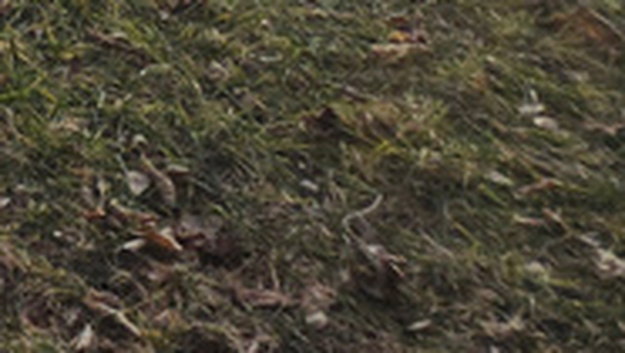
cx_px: -1005
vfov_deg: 7.2
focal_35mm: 138
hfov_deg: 11.8
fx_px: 2289
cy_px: -901
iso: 64
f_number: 1.8
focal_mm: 5.4
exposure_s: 1/2921
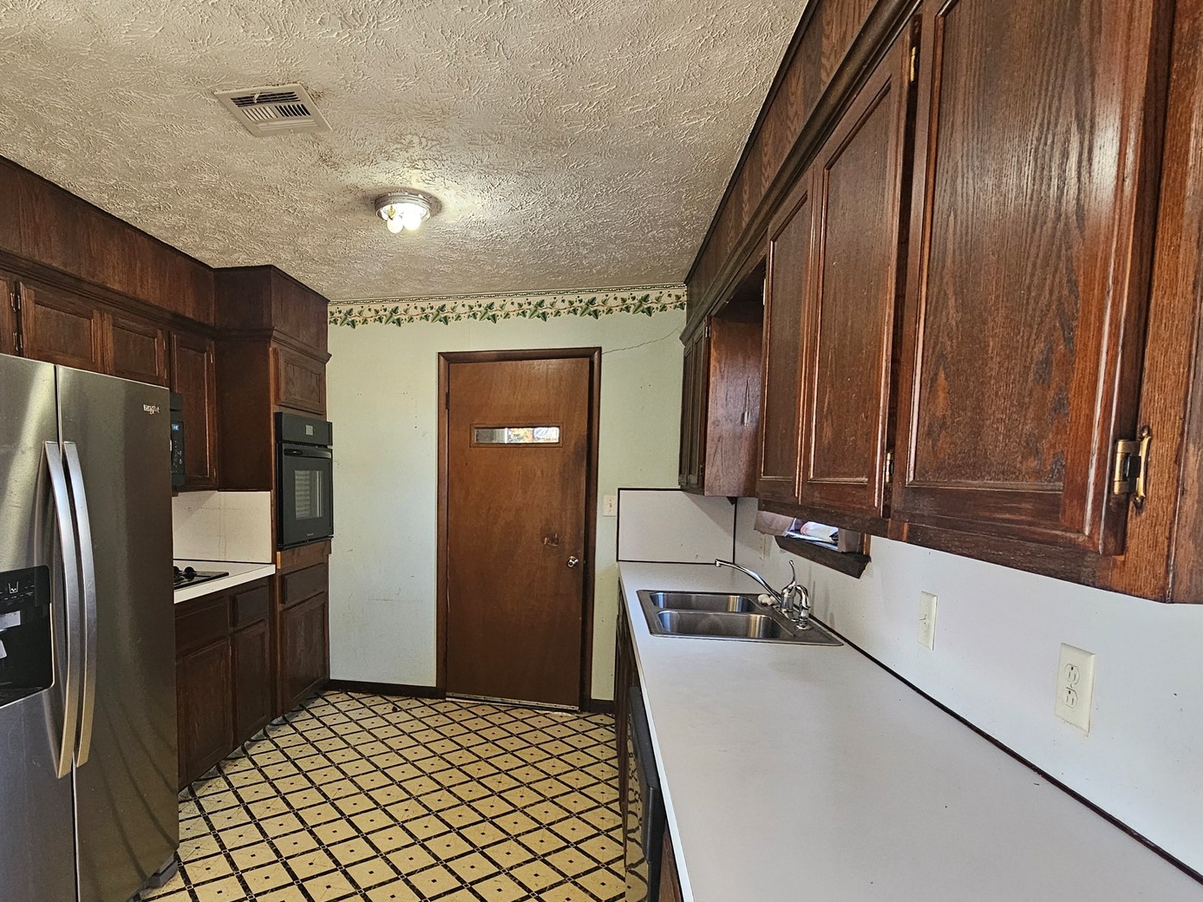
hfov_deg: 85.8
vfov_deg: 71.0
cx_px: 442
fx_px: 625
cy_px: 533
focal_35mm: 18
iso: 320
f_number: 2.2
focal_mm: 2.2
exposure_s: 1/60
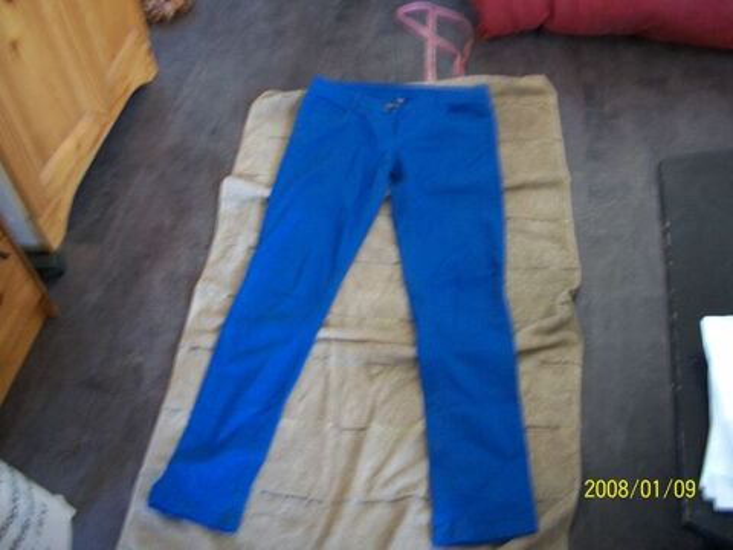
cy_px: 275
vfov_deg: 40.7
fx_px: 741
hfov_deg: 52.6
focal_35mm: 35
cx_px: 366
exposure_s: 1/8
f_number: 3.1
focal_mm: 6.3
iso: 300
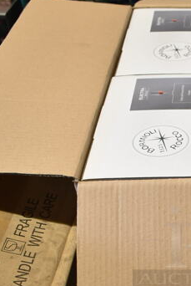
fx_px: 571
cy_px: 244
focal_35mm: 72
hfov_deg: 18.1
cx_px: 226
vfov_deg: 27.3
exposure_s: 1/30
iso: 450
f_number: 3.5
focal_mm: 18
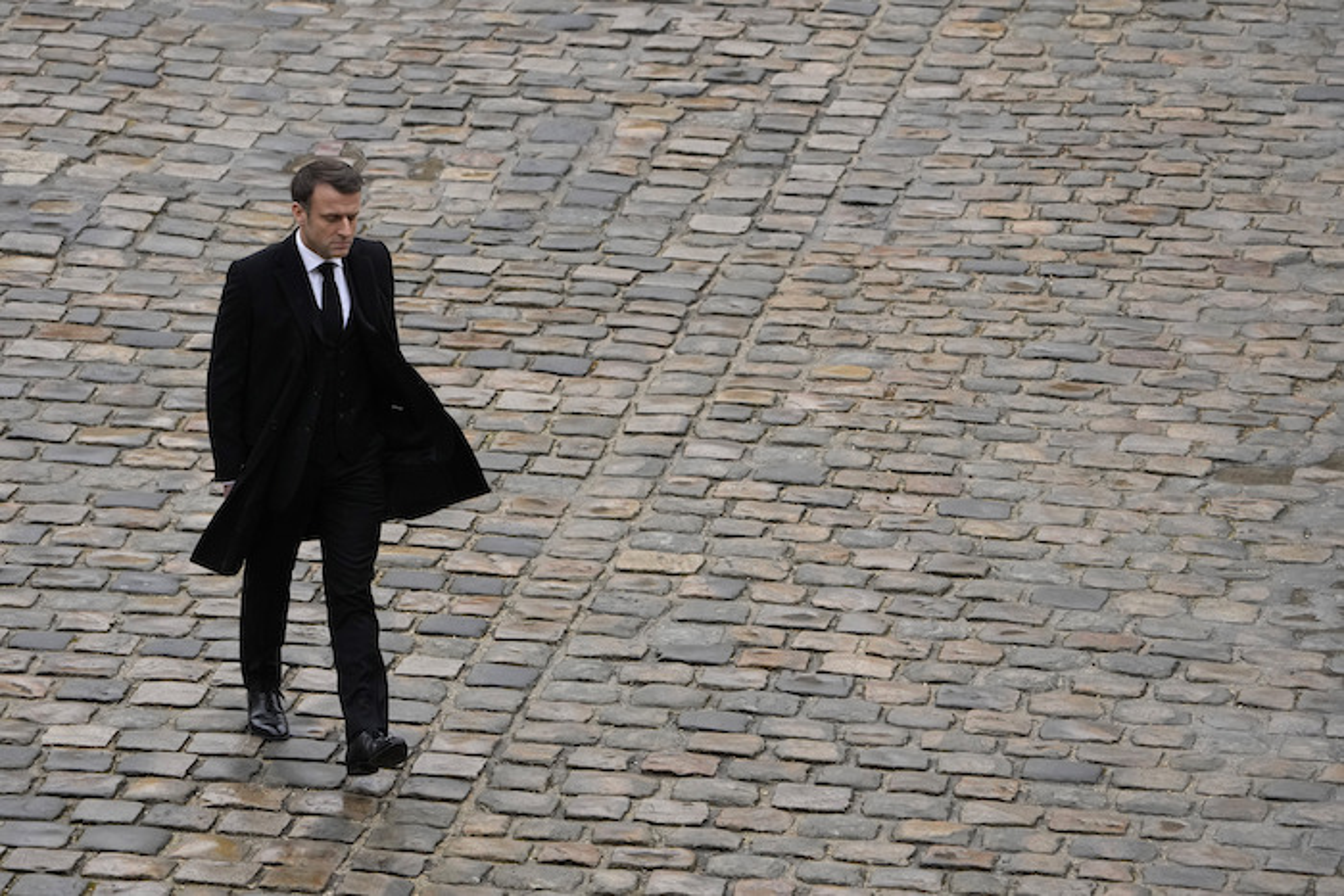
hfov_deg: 6.9
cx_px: 672
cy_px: 448
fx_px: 11127
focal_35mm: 298
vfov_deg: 4.6
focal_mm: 298
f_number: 8
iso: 2000
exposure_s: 1/500
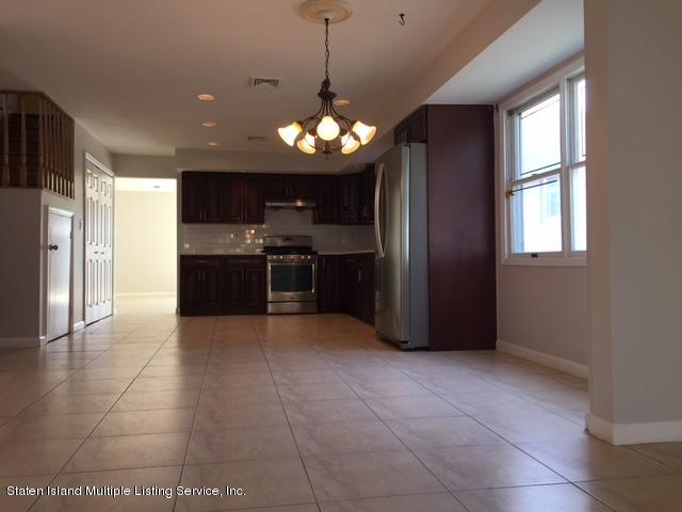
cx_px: 341
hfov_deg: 61.7
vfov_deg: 48.2
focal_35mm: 29
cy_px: 256
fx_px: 571
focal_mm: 4.15
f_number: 2.2
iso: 25
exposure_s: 1/40
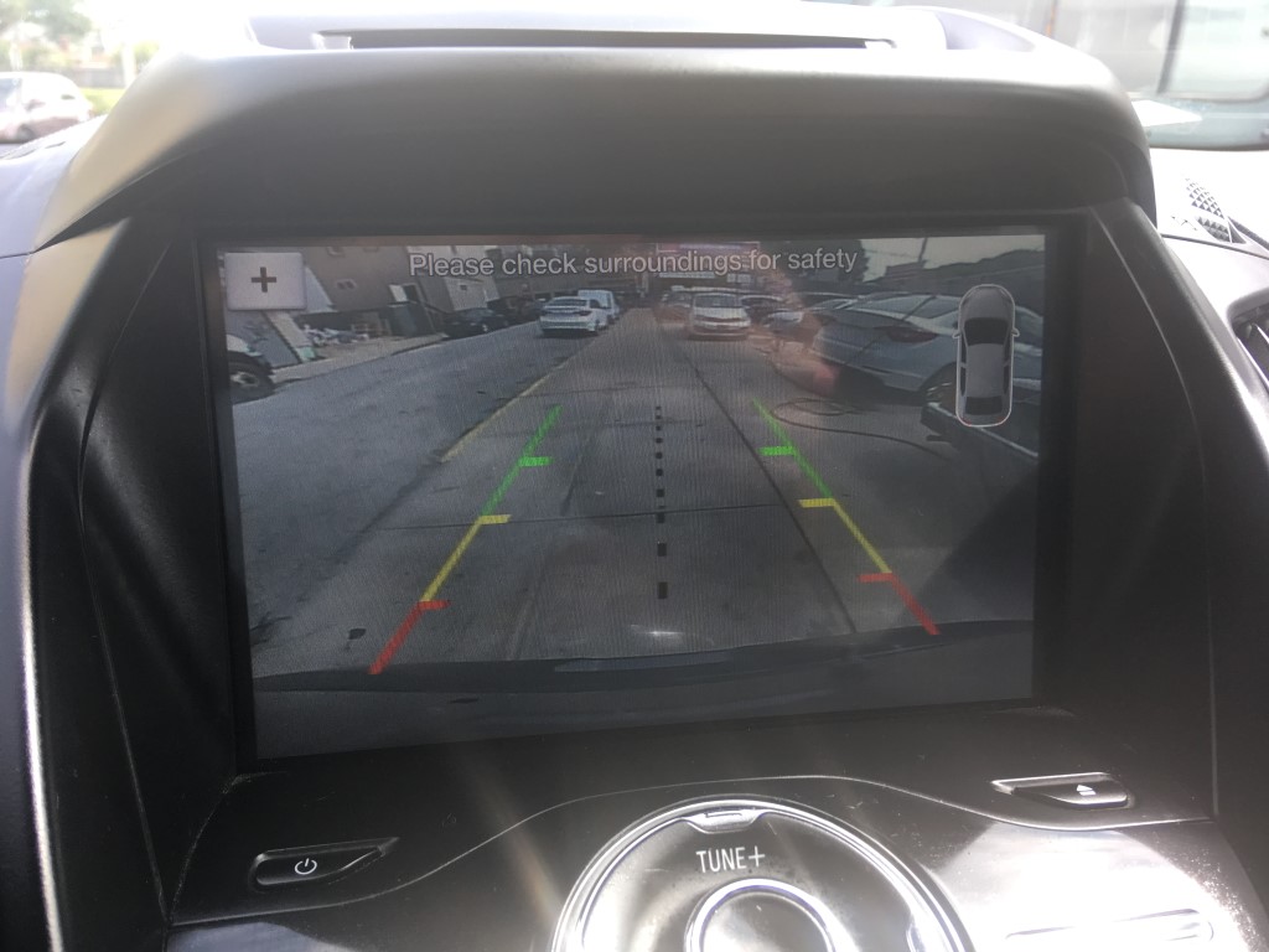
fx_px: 1063
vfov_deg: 48.2
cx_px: 634
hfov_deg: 61.7
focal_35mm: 29
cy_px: 476
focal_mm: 4.15
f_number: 2.2
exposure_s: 1/120
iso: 25
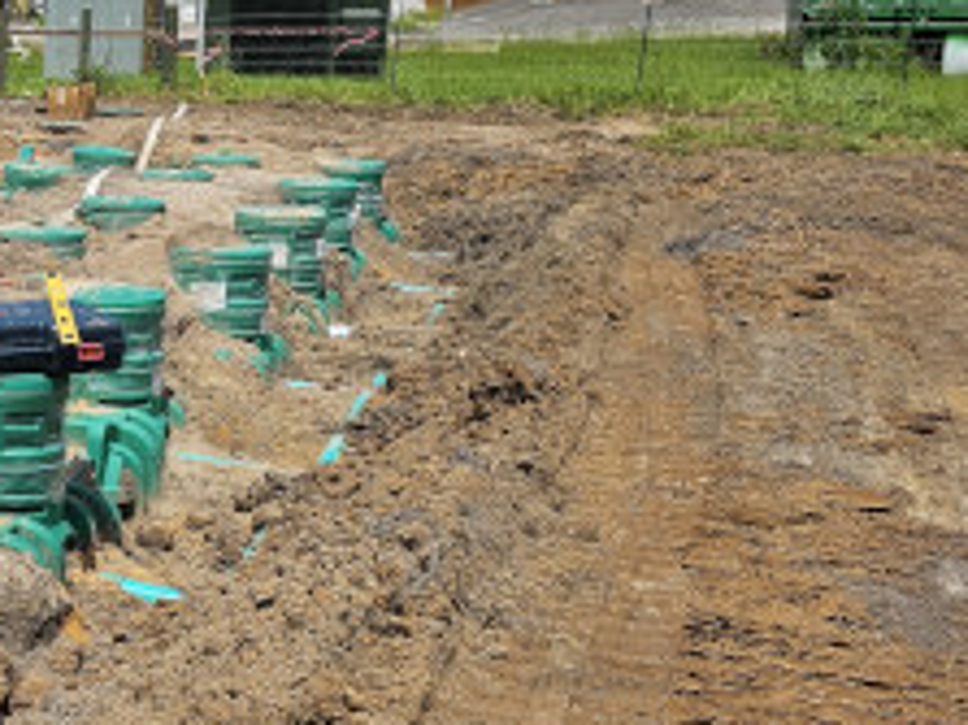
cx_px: -356
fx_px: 1873
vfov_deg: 21.8
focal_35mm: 67
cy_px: 252
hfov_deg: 24.5
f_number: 1.7
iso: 10
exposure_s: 1/1380
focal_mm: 6.3
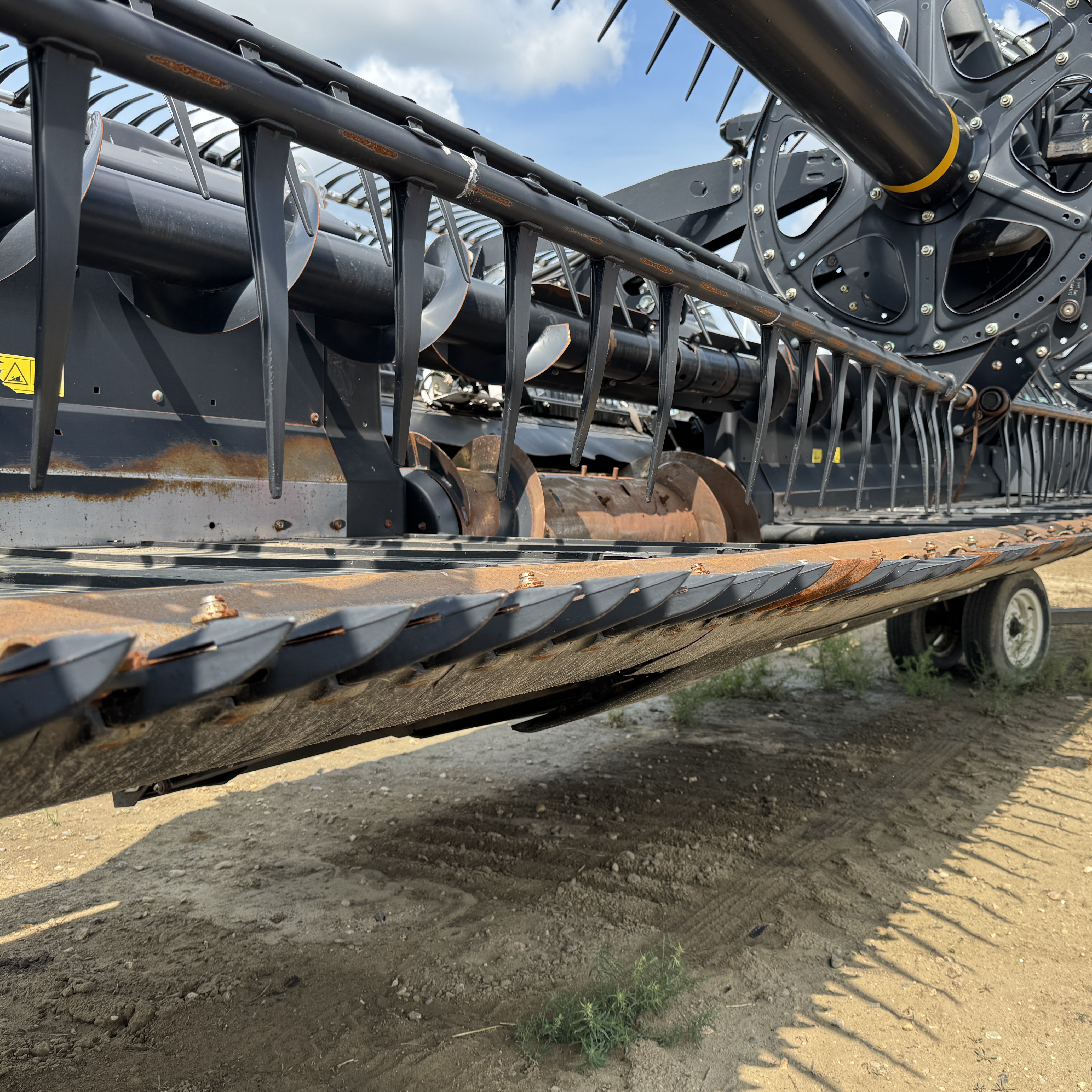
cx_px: 636
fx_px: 1035
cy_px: 546
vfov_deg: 55.6
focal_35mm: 29
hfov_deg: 55.3
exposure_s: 1/1366
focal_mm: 6.76
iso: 80
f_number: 1.78
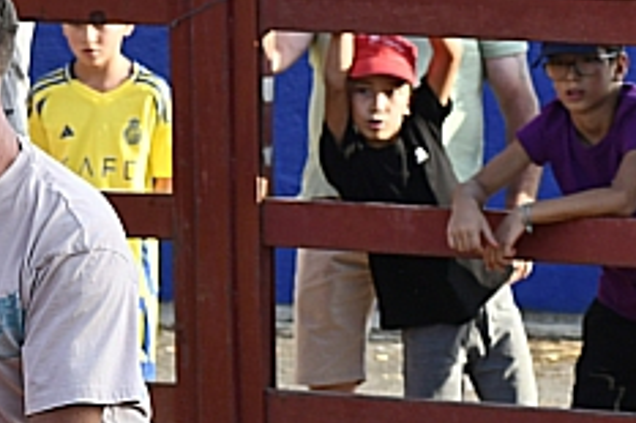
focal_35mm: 515
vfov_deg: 2.7
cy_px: 510
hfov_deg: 4.0
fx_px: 9092
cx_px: -663
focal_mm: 100
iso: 320
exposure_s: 1/200
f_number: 7.1
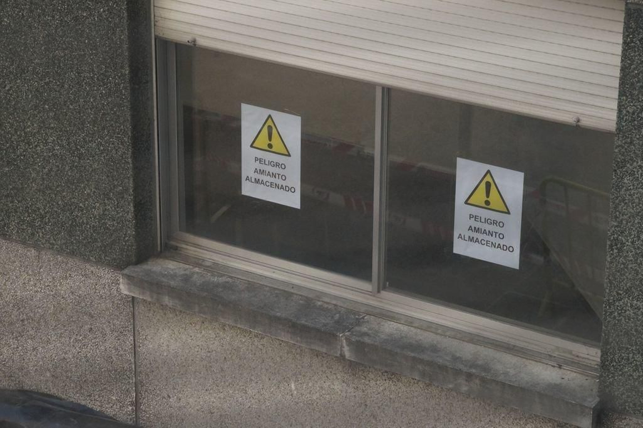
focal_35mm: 120
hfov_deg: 17.1
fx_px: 2142
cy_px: 214
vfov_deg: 11.4
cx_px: 322
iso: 1600
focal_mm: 80
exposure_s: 1/320
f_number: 8
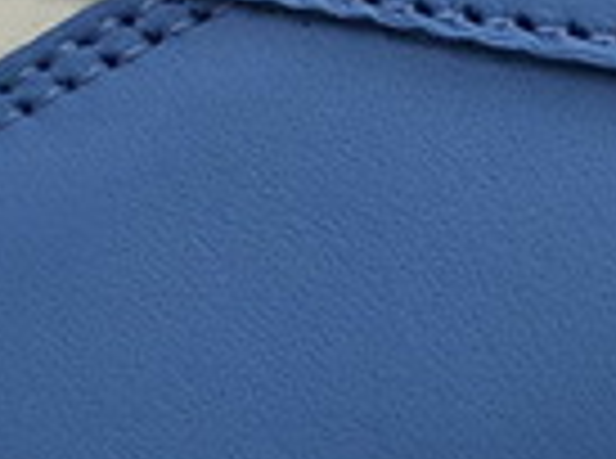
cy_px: 364
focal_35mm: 164
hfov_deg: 12.1
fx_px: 2911
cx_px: 252
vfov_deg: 9.0
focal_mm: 4
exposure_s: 1/50
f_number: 1.8
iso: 20
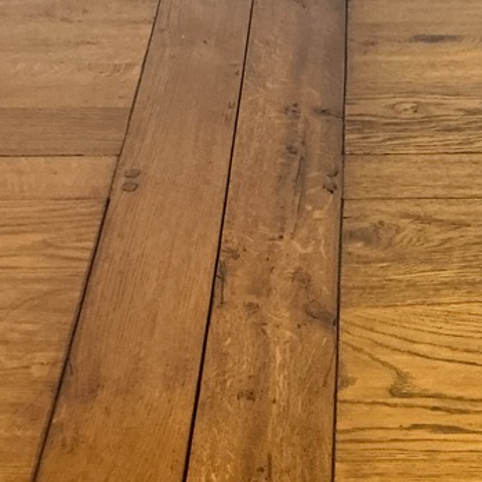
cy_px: 344
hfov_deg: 18.1
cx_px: 467
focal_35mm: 94
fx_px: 1481
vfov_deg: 18.4
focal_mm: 3
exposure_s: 1/33
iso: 320
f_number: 1.8
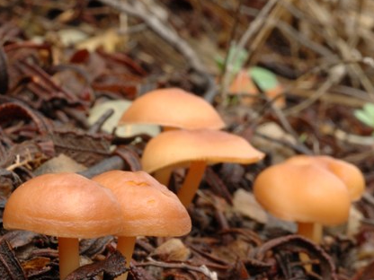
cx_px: 175
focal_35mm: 133
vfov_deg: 11.1
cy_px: 150
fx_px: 1437
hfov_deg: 14.8
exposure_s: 1
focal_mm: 60
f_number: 36
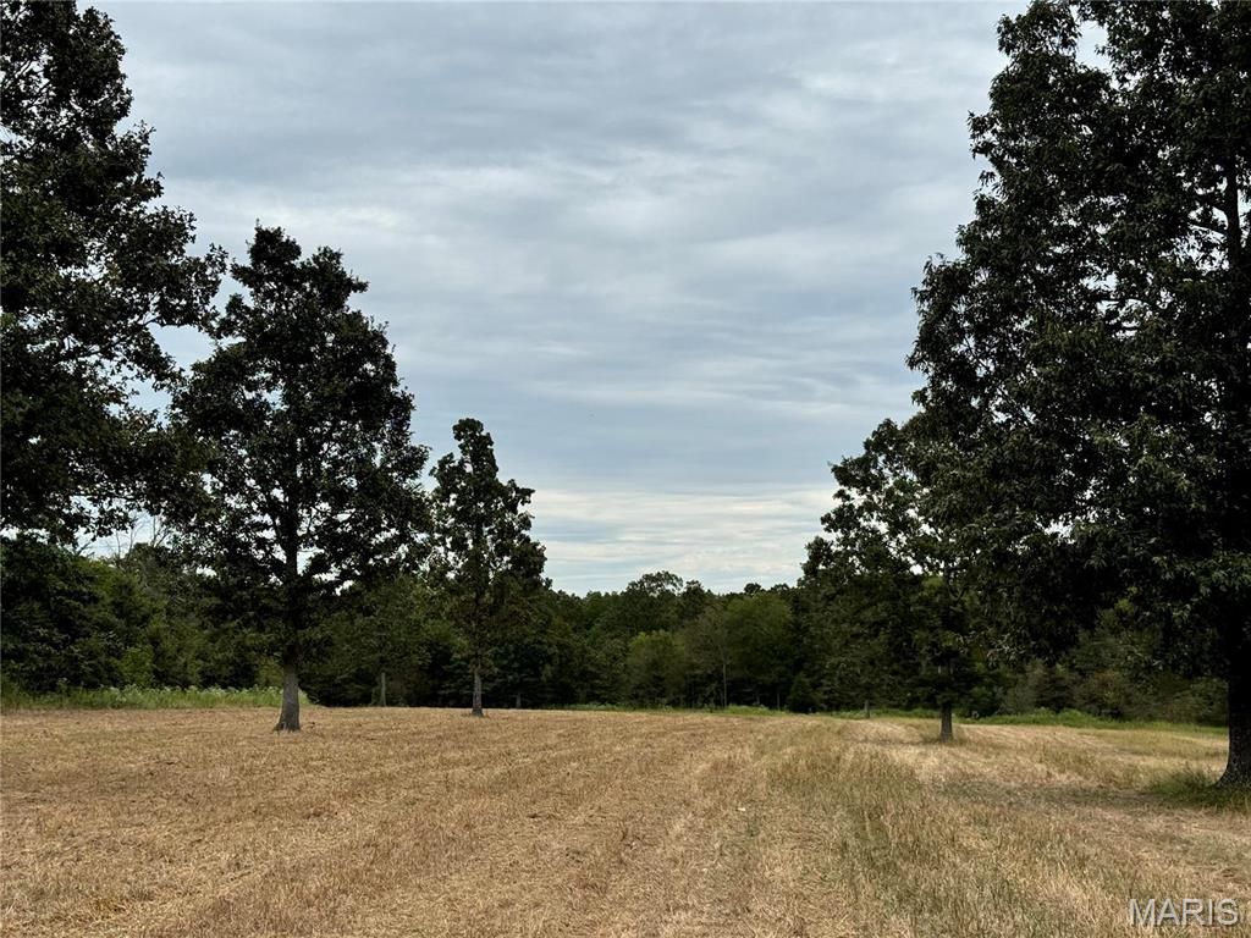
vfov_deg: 30.3
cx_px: 626
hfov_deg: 39.7
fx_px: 1735
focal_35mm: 48
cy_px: 469
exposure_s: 1/4049
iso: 64
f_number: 1.78
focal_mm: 6.76
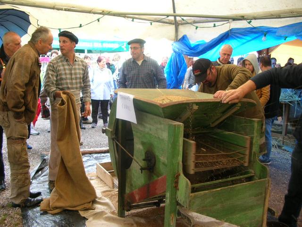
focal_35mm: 35
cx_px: 151
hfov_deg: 52.6
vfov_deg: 40.7
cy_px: 114
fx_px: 305
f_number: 2.8
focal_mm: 5.8
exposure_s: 1/34.4
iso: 50
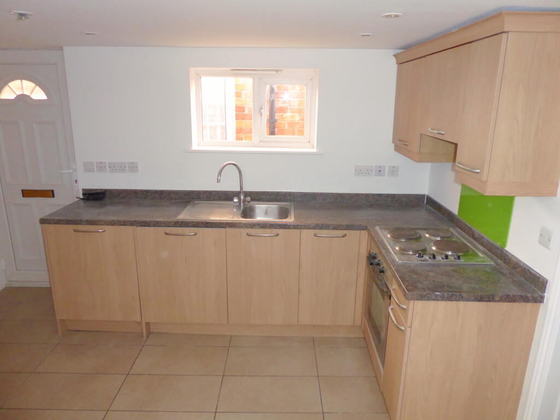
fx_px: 388
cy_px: 210
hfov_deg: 71.6
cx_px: 280
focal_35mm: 24
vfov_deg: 56.8
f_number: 3.3
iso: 500
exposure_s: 1/60
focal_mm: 4.3
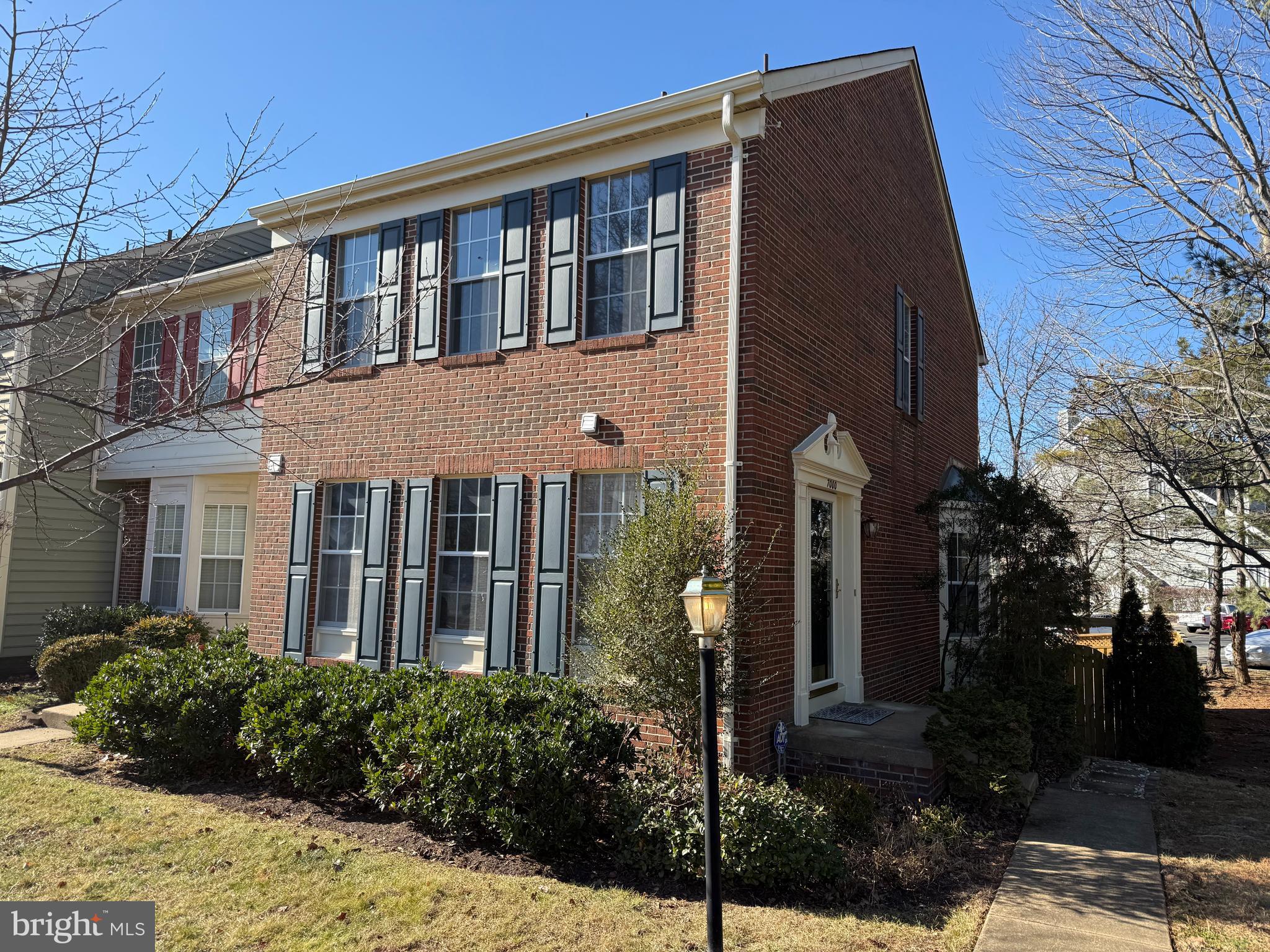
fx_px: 881
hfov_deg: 71.6
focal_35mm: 24
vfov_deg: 56.8
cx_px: 635
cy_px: 476
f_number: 1.78
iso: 80
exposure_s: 1/1901
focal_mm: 6.76
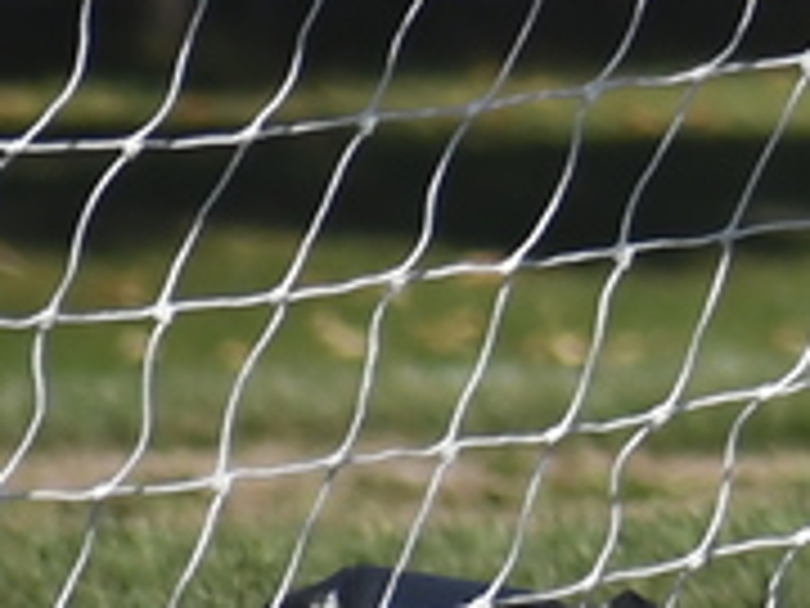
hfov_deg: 0.7
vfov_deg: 0.6
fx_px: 61892
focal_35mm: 2645
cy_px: -158
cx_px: 2475
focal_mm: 220
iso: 400
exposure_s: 1/2500
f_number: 6
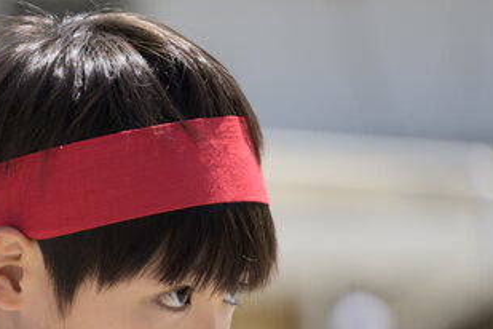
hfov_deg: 2.5
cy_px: 418
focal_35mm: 812
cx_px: -18
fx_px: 11119
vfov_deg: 1.7
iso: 250
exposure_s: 1/500
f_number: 6.3
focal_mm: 300
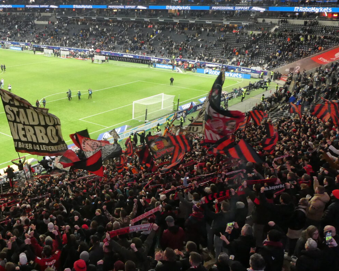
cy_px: 135
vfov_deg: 39.2
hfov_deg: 46.5
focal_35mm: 38
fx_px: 381
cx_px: 92
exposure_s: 1/60
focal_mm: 4.3
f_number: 3.3
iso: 320
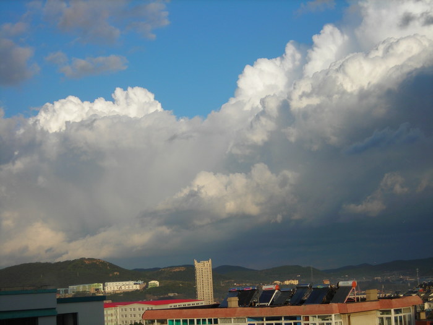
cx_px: 216
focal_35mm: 77
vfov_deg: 19.1
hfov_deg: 25.3
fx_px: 963
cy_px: 162
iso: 50
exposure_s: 1/129
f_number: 8.4
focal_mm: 12.7
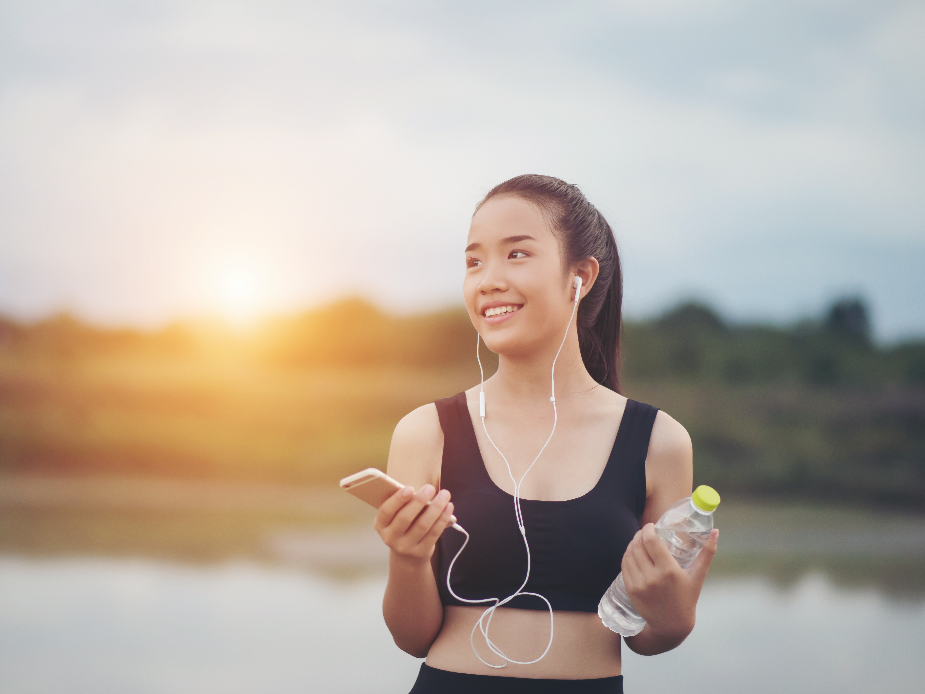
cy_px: 352
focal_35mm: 98
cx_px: 393
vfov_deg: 15.1
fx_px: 2619
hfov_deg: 20.0
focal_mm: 85
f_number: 1.8
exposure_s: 1/320
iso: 250
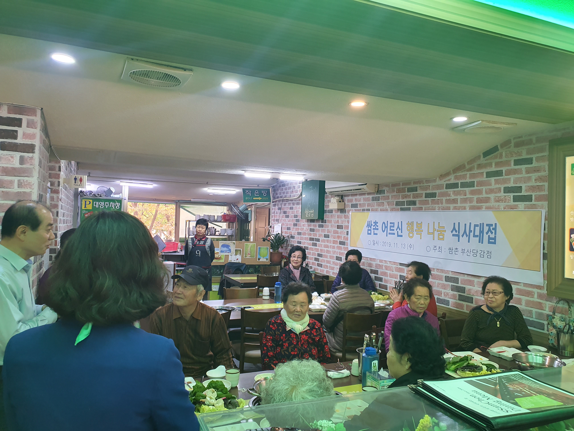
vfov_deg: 53.1
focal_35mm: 26
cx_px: 287
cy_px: 216
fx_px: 431
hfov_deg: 67.3
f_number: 2.4
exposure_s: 1/40
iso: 250
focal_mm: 4.3
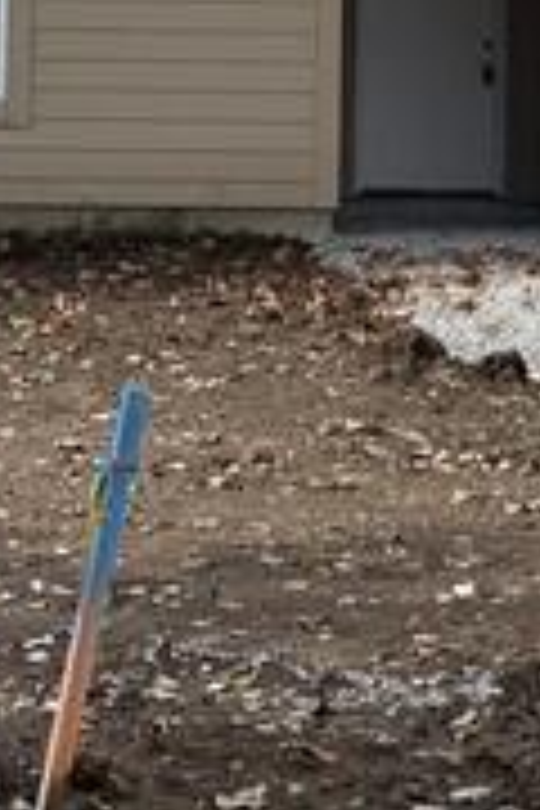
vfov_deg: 14.2
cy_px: -50
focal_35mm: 142
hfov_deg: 9.6
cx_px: 441
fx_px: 3195
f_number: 1.78
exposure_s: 1/1901
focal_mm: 6.76
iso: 100
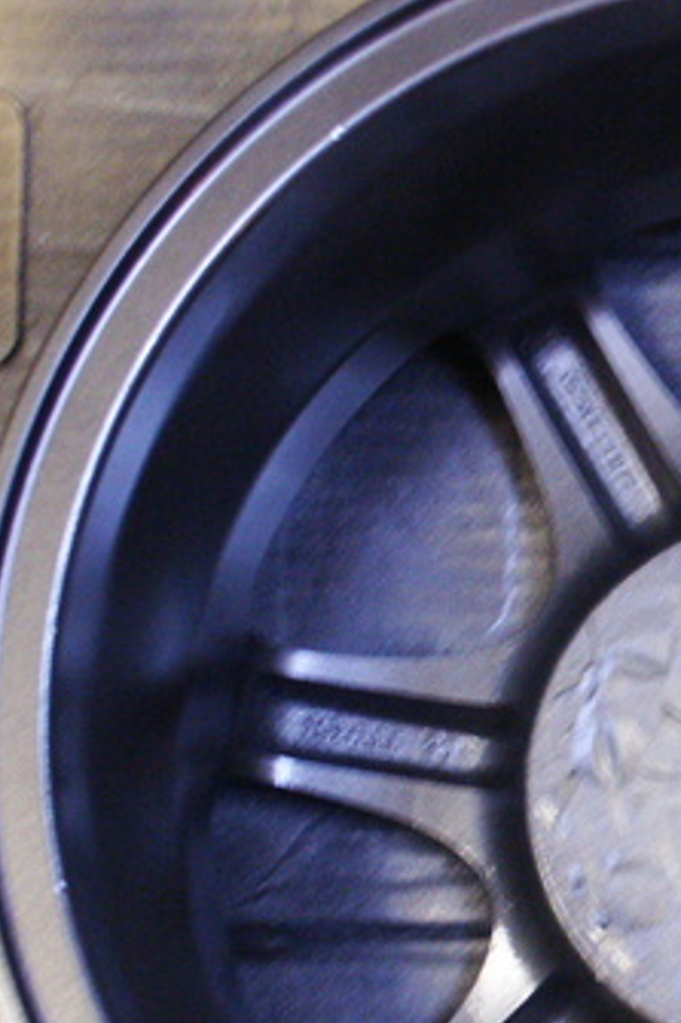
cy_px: 708
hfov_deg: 8.5
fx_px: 4516
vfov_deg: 12.9
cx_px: 876
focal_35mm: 159
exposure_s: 1/8
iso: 200
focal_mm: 15.82
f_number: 3.5
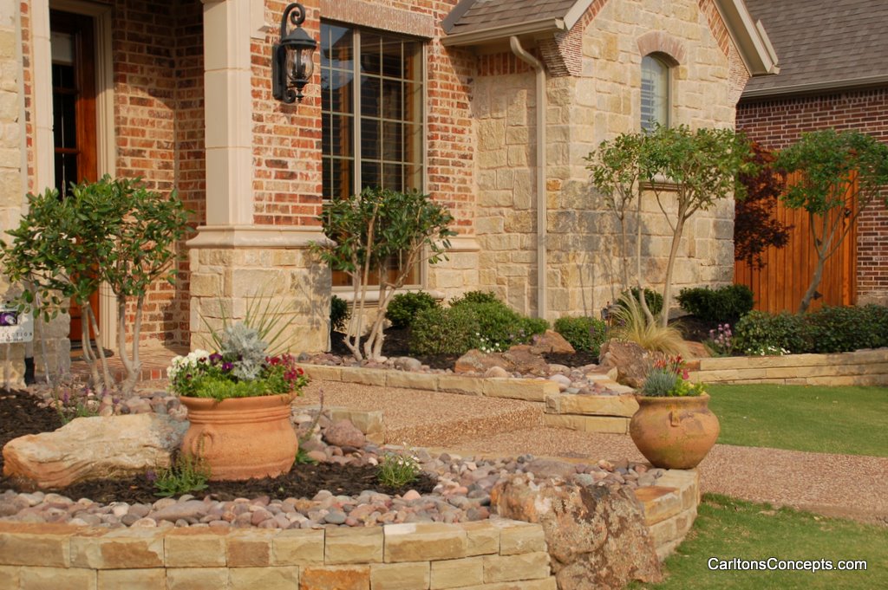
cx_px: 444
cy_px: 295
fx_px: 1294
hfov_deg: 37.9
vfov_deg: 25.7
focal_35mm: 52
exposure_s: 1/320
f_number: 9
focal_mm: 35
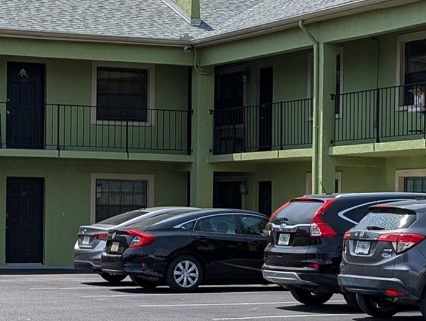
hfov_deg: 17.5
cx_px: 249
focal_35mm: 112
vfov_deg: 13.2
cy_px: 202
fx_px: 1380
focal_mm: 6.9
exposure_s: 1/1166
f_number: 1.68
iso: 19
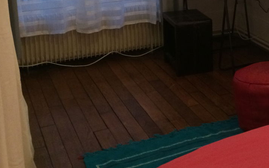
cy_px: -14
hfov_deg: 27.9
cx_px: 241
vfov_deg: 17.7
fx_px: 520
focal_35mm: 71
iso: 160
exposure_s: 1/30
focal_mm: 4.12
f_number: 2.2
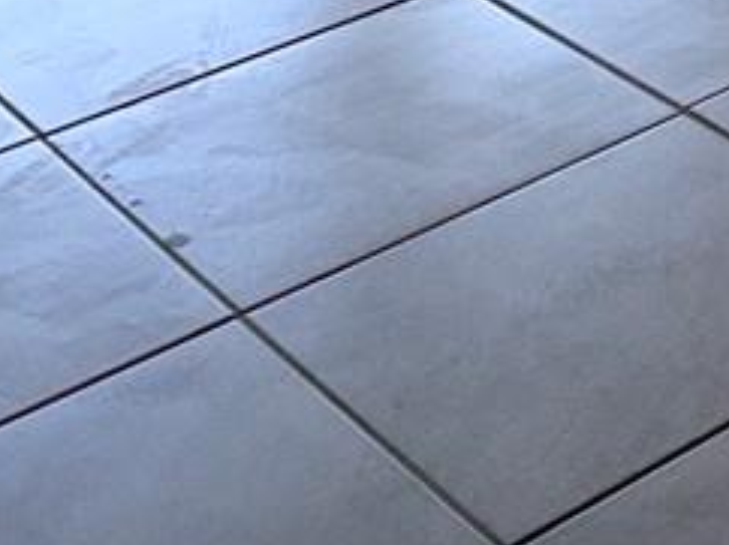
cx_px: 1316
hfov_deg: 11.5
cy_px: -1084
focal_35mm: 159
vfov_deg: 8.0
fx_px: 3345
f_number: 1.78
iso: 100
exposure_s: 1/295
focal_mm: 6.76
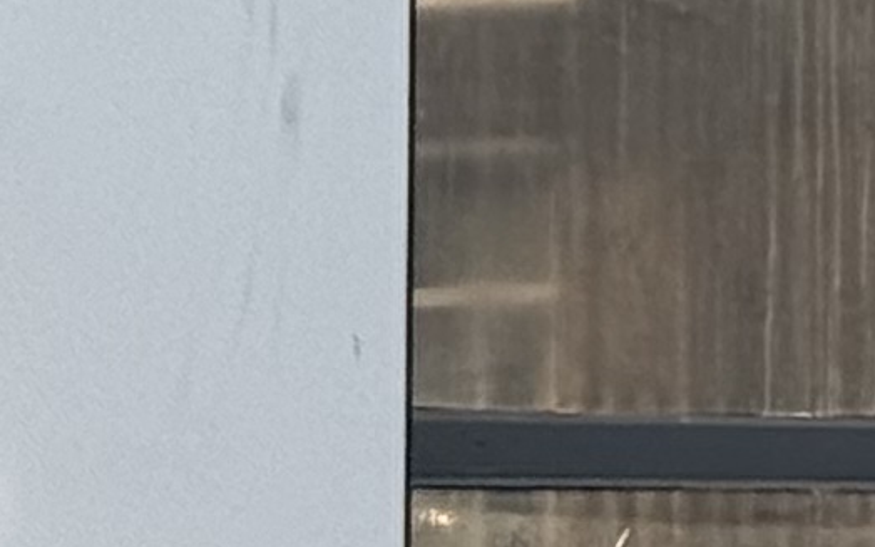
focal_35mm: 392
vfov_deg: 3.4
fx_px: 9349
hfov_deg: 5.0
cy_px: 328
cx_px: 2945
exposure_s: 1/980
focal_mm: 6.76
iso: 64
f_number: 1.78
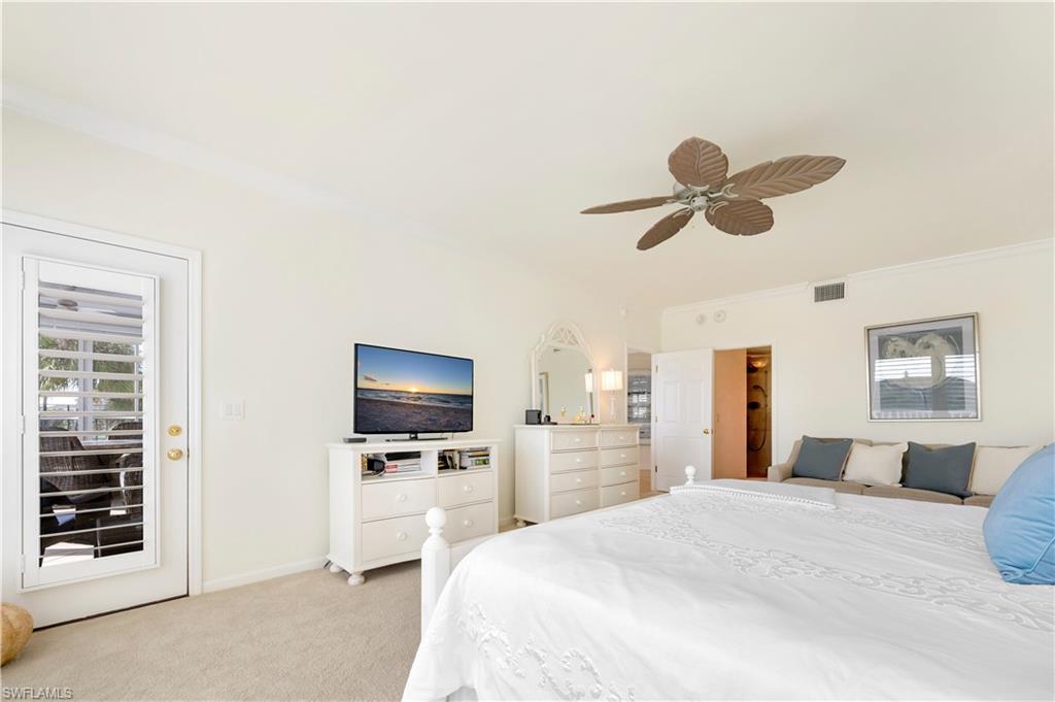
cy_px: 351
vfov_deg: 81.1
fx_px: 410
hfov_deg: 104.3
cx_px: 528
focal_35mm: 14
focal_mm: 14
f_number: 11
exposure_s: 1/30
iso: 160
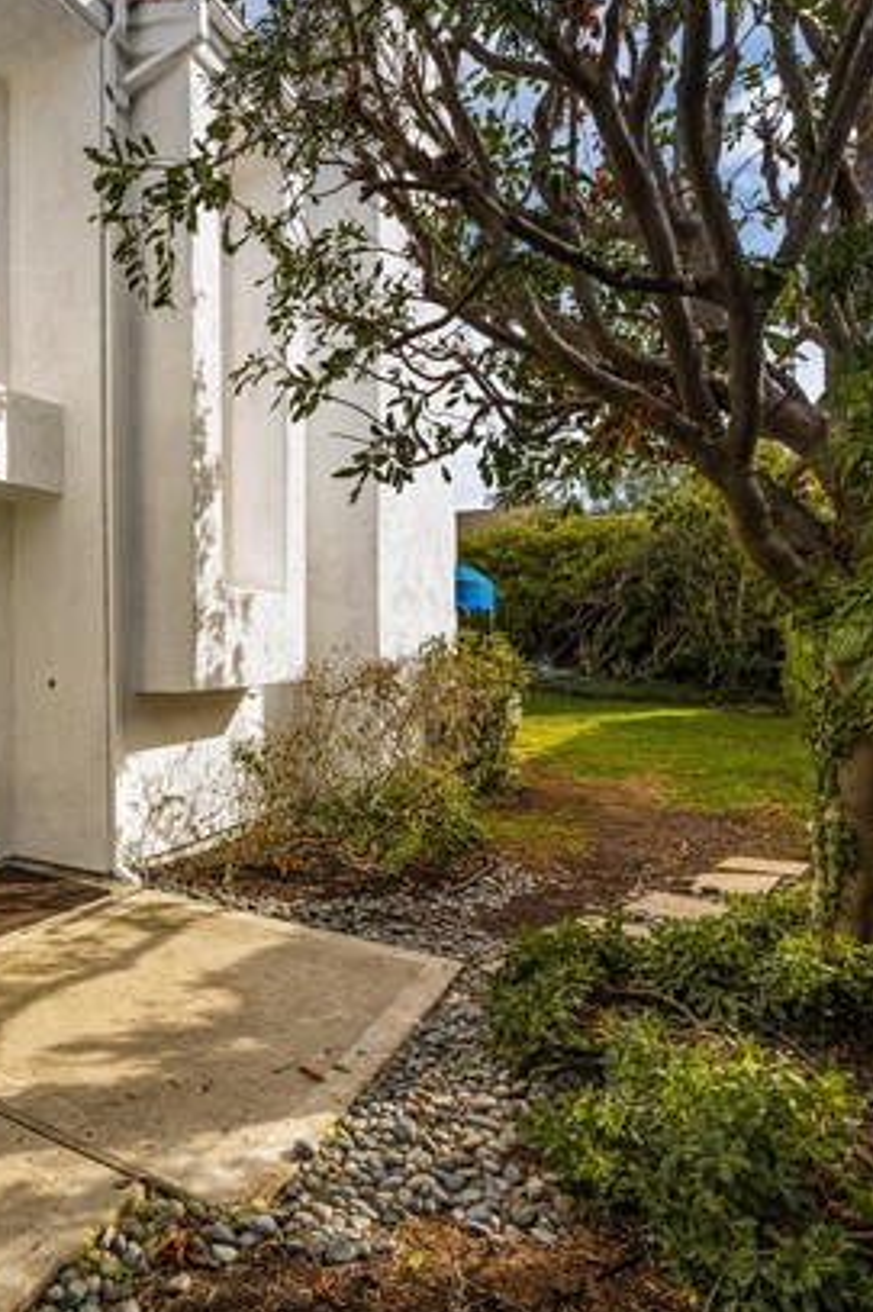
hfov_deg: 53.0
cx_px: 161
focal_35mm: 22
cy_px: 648
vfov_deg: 78.6
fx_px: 801
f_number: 7.1
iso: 100
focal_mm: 14
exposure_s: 1/500
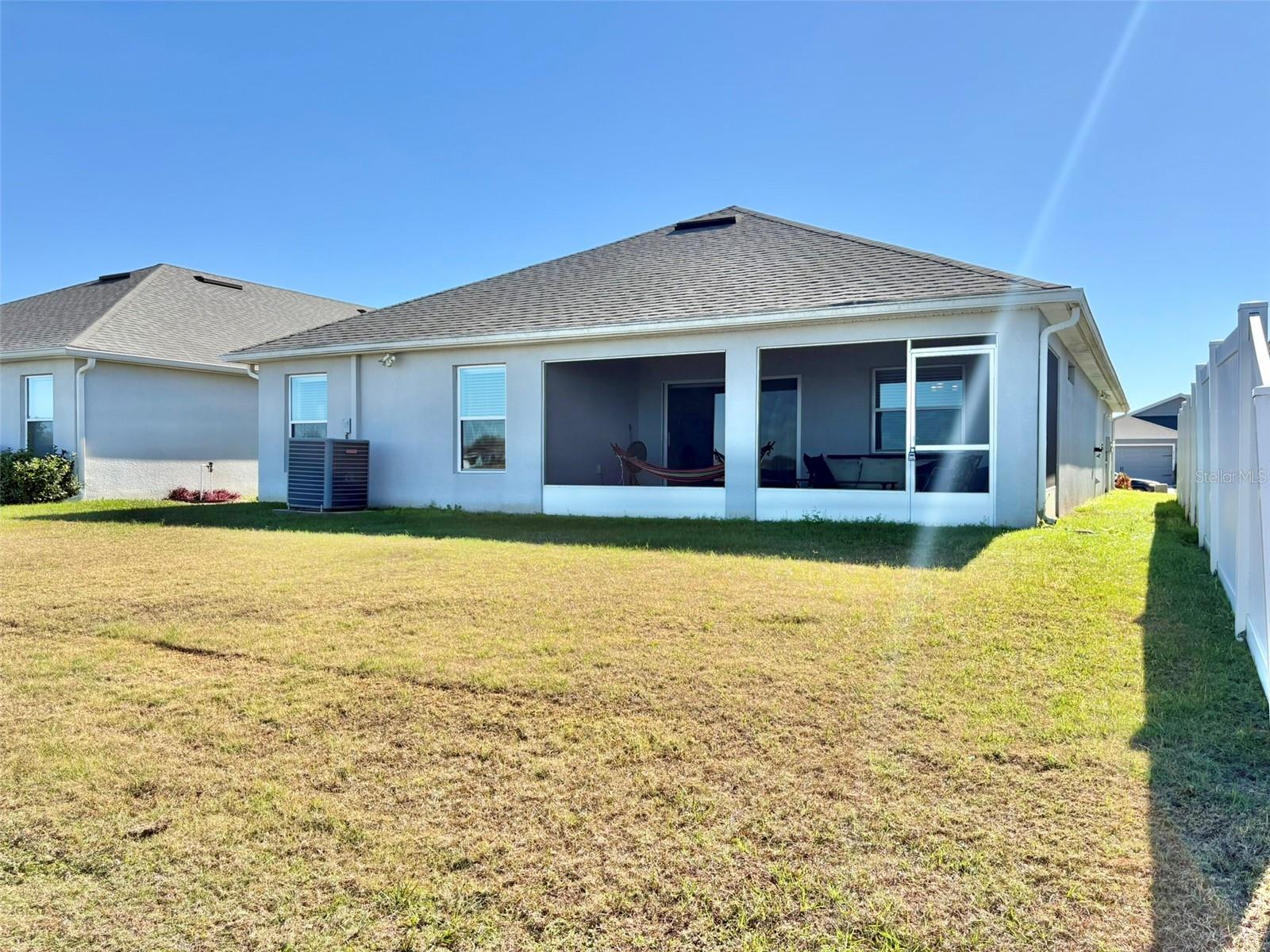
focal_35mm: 26
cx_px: 635
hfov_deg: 67.3
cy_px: 476
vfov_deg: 53.1
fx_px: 954
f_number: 1.6
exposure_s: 1/1587
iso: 50
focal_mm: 5.96
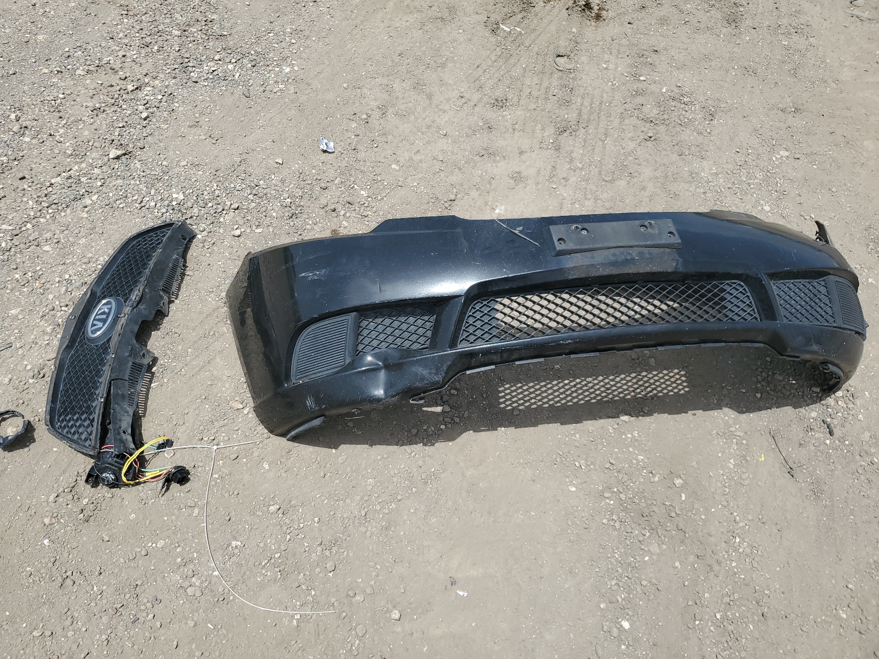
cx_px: 440
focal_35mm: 26
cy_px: 330
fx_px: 660
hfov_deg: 67.3
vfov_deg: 53.1
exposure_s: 1/3333
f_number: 1.5
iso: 50
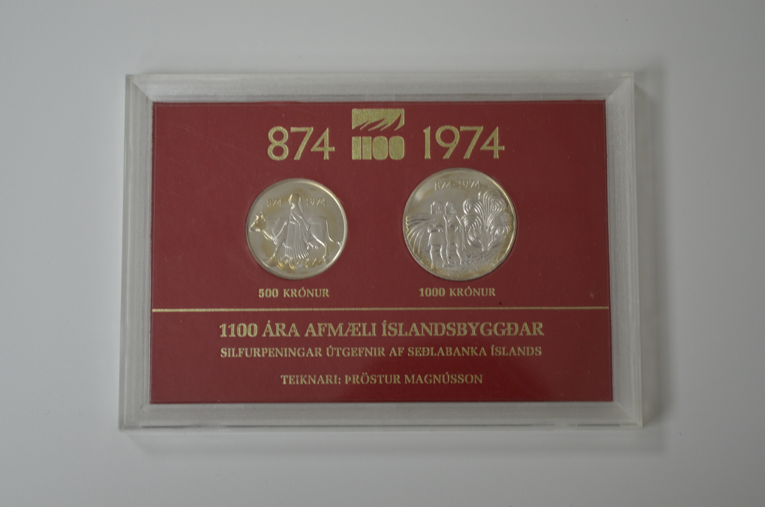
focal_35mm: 78
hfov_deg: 26.0
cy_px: 254
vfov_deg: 17.4
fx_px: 1654
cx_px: 382
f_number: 5.6
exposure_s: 1/60
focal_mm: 52
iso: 500
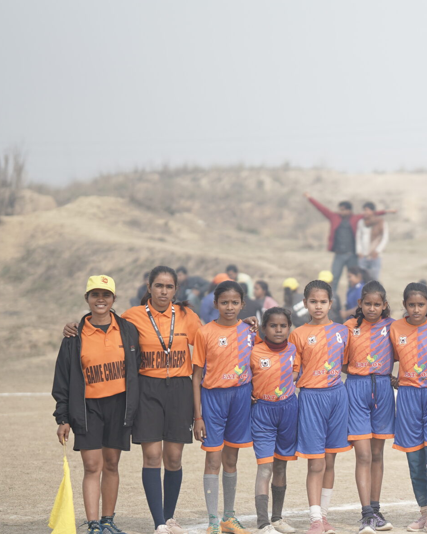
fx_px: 2734
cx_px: 574
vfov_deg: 11.2
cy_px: 324
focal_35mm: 173
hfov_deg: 8.8
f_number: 1.4
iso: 100
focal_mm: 85
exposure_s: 1/5000
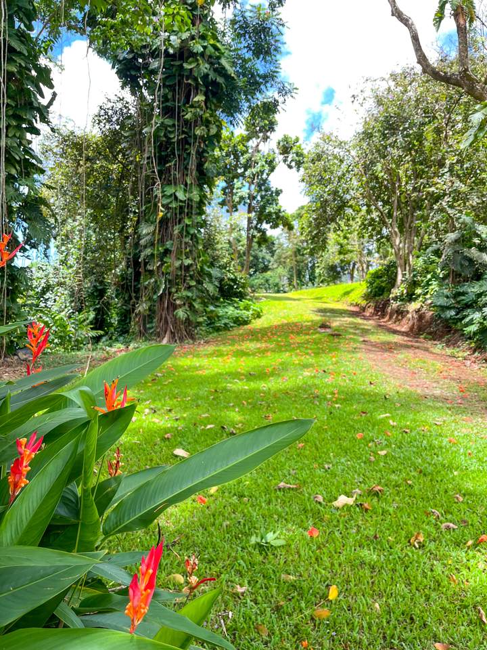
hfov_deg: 53.1
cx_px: 244
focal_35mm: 26
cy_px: 325
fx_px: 488
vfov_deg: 67.3
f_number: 1.6
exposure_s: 1/310
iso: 50
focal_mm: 5.1
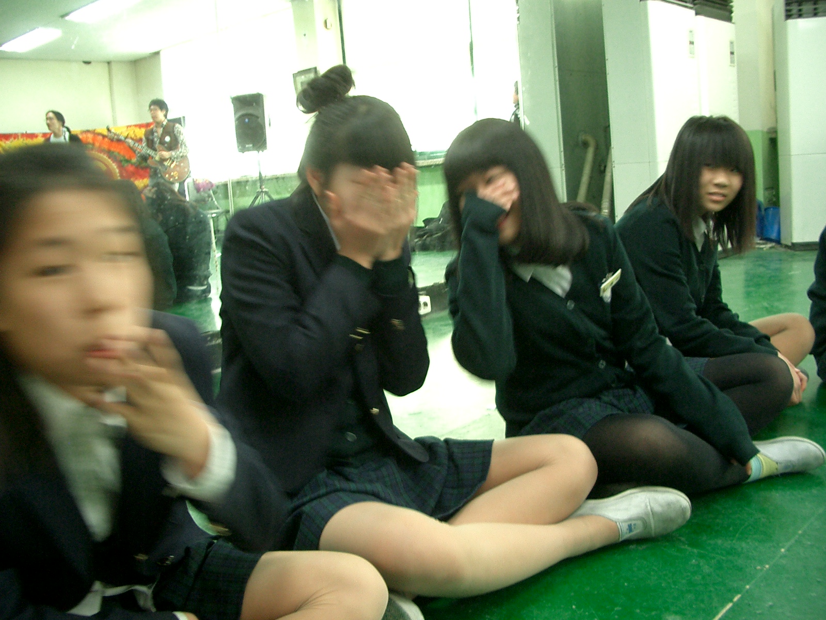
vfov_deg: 40.7
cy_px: 310
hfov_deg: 52.6
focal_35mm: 35
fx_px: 835
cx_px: 413
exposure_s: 1/13
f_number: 2.6
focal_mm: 5.8
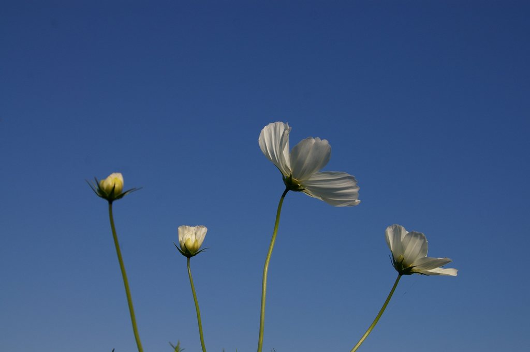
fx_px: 882
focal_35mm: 60
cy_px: 176
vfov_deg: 22.6
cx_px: 265
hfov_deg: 33.4
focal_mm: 40
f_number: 8
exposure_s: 1/1000
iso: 200
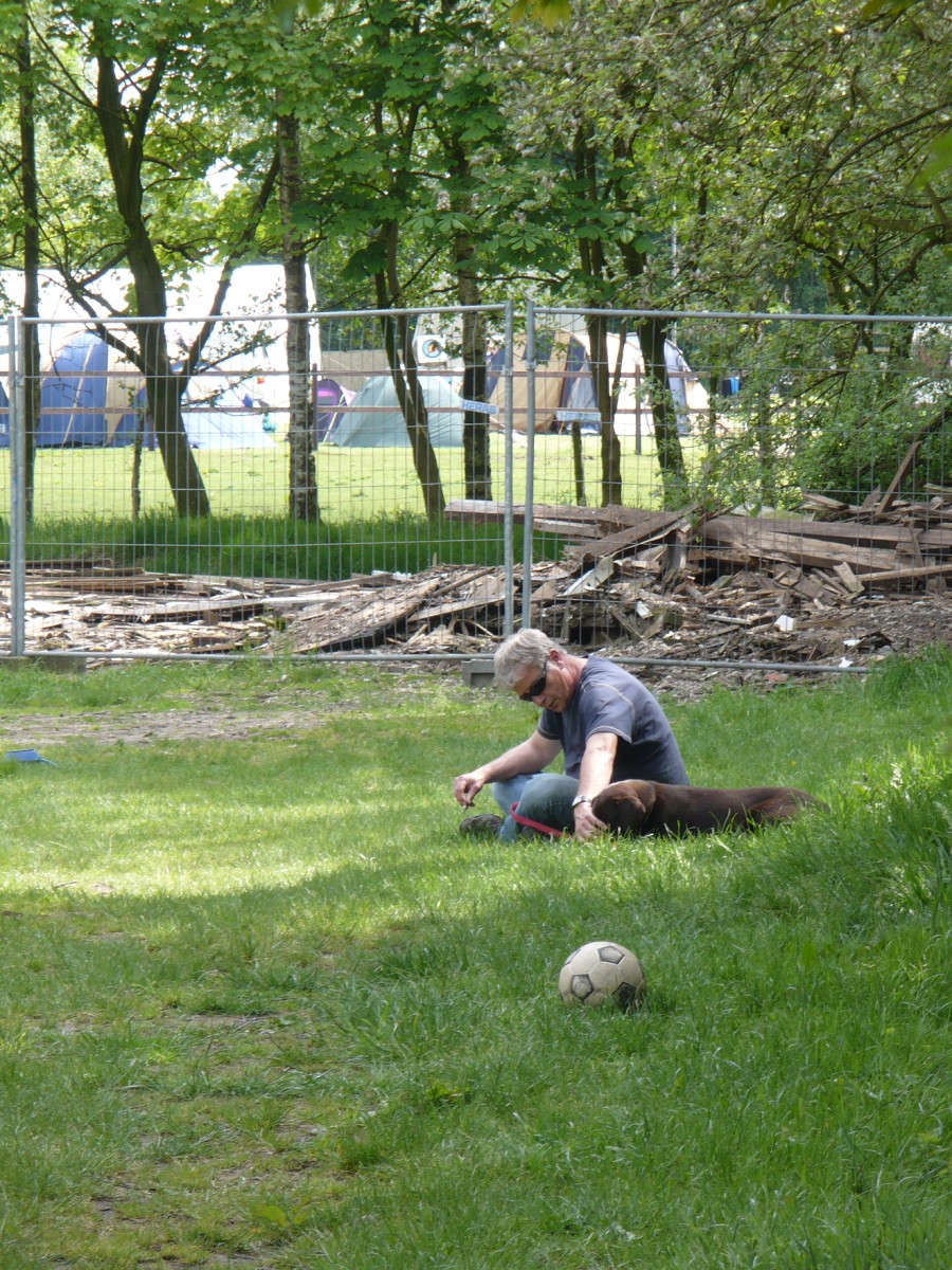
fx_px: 8141
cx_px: 476
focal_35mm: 222
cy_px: 635
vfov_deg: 8.9
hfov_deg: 6.7
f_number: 4.5
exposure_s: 1/125
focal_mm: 36.6
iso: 100
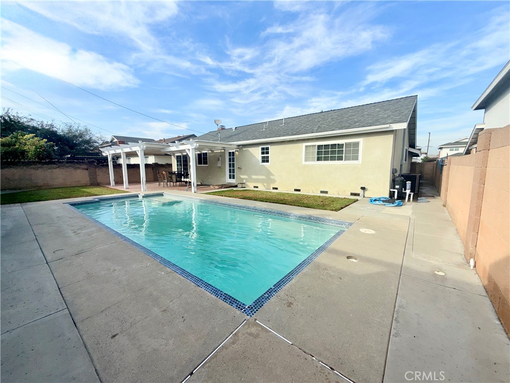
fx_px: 206
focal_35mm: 14
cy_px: 192
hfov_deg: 102.1
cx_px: 255
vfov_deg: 85.7
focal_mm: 2.22
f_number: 2.2
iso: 16
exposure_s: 1/789
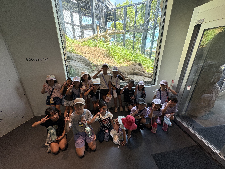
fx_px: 91
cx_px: 112
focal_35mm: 14
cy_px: 84
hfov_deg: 102.1
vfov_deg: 85.7
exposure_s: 1/99
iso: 160
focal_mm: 2.22
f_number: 2.2
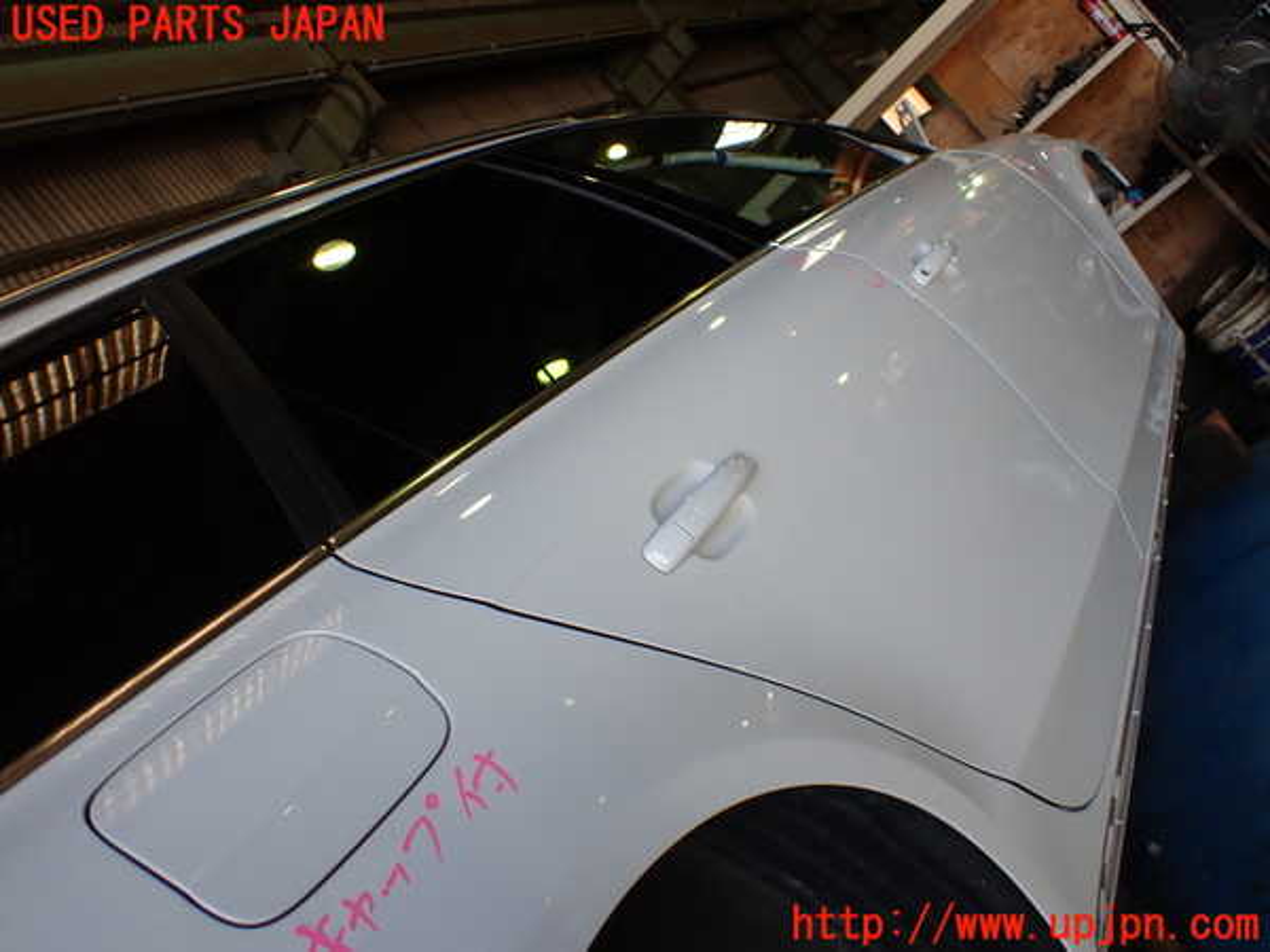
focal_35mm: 30
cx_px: 635
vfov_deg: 46.8
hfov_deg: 60.0
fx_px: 1101
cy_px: 476
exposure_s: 1/125
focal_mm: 5.4
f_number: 2.3
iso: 100
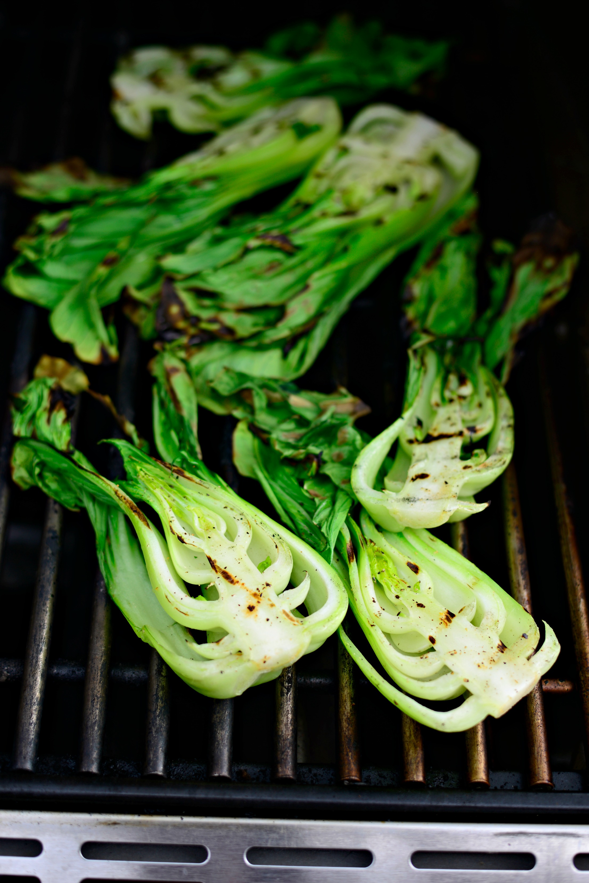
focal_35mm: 50
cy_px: 442
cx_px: 294
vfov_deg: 39.6
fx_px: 1226
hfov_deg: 27.0
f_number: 2.8
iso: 100
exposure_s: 1/500
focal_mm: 50
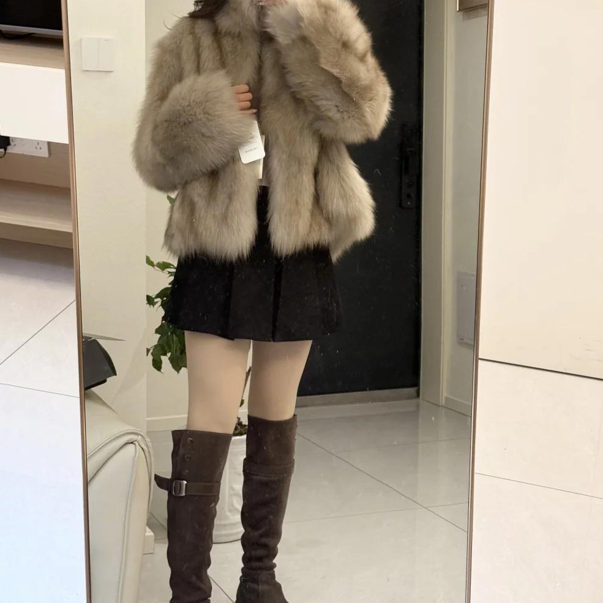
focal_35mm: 62
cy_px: 262
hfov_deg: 27.7
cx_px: 310
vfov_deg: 27.7
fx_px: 1222
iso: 160
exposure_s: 1/60
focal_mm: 6.76
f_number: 1.78
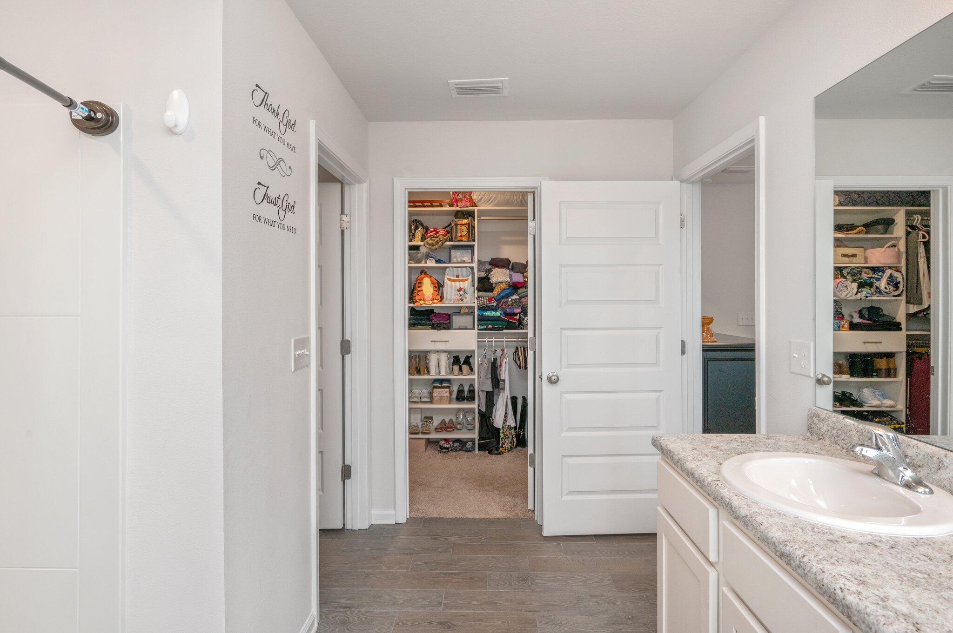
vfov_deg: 67.3
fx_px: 476
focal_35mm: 18
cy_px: 316
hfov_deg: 90.0
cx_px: 476
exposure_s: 1/60
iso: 640
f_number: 9
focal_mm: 18
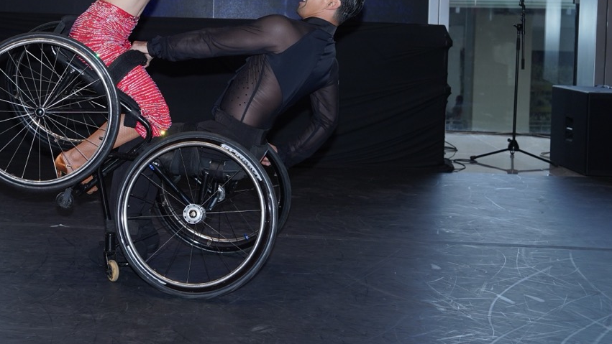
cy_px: 46
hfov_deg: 39.1
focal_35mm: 52
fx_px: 844
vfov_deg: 22.6
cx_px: 172
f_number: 4
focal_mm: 33
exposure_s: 1/250
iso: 500
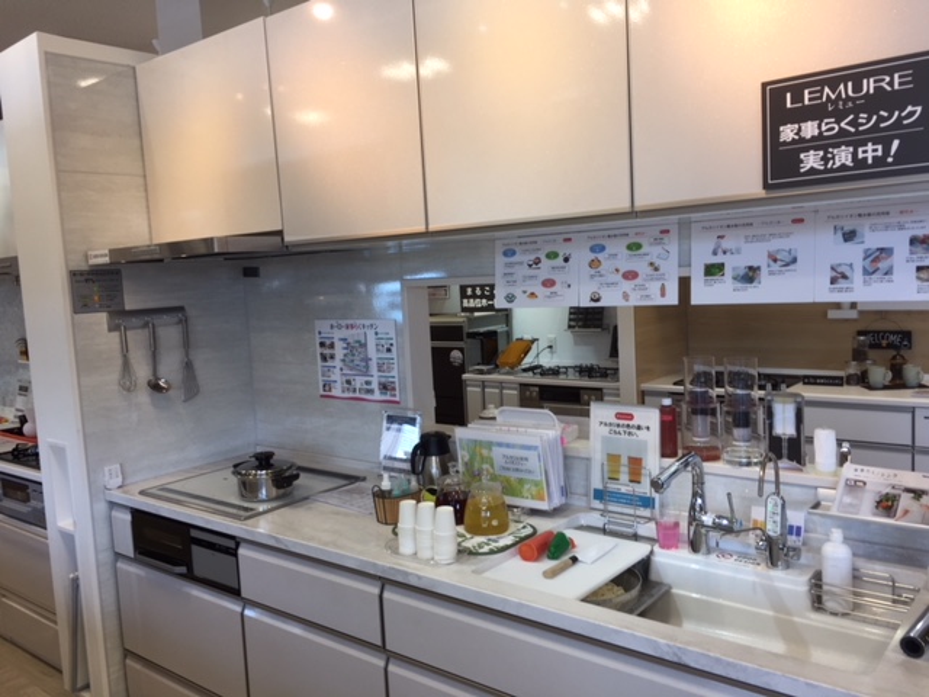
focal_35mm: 29
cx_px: 464
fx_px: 778
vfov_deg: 48.2
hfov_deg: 61.7
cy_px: 348
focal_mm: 4.15
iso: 32
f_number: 2.2
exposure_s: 1/60
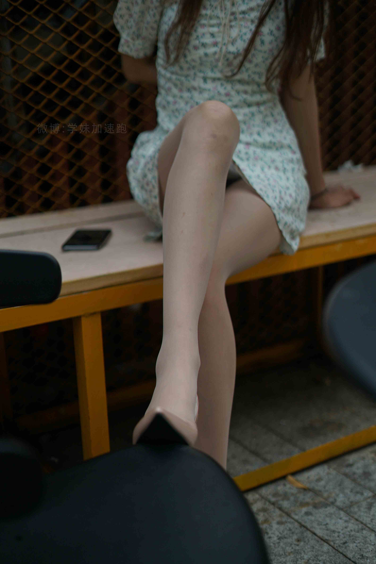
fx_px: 782
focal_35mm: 50
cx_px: 188
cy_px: 282
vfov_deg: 39.6
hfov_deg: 27.0
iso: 200
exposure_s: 1/6400
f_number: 1.8
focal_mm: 50
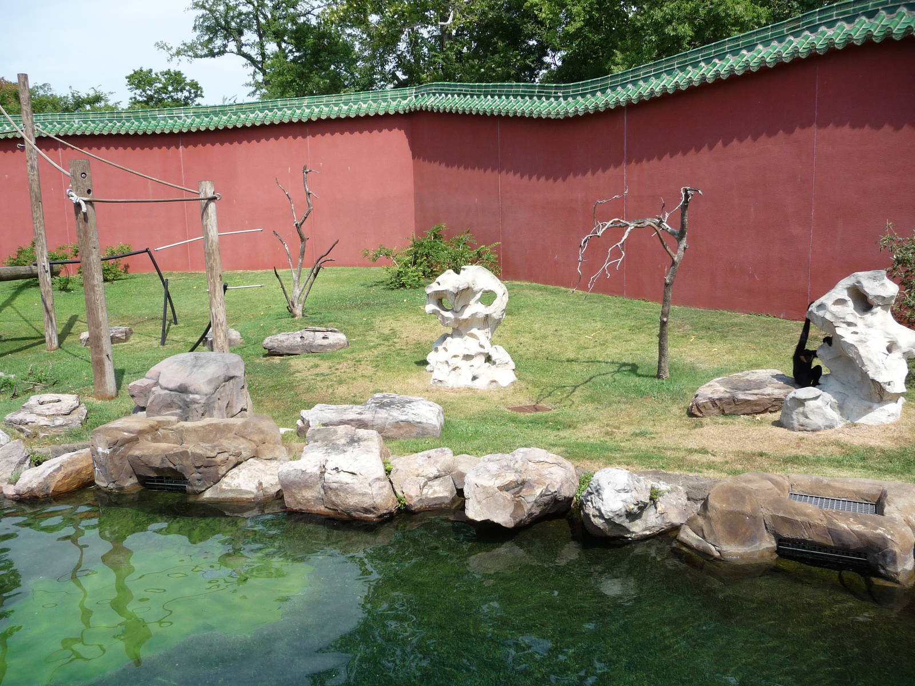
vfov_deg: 49.7
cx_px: 458
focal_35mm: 28
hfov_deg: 63.4
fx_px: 740
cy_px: 343
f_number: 3.3
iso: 100
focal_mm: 4.7
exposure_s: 1/800
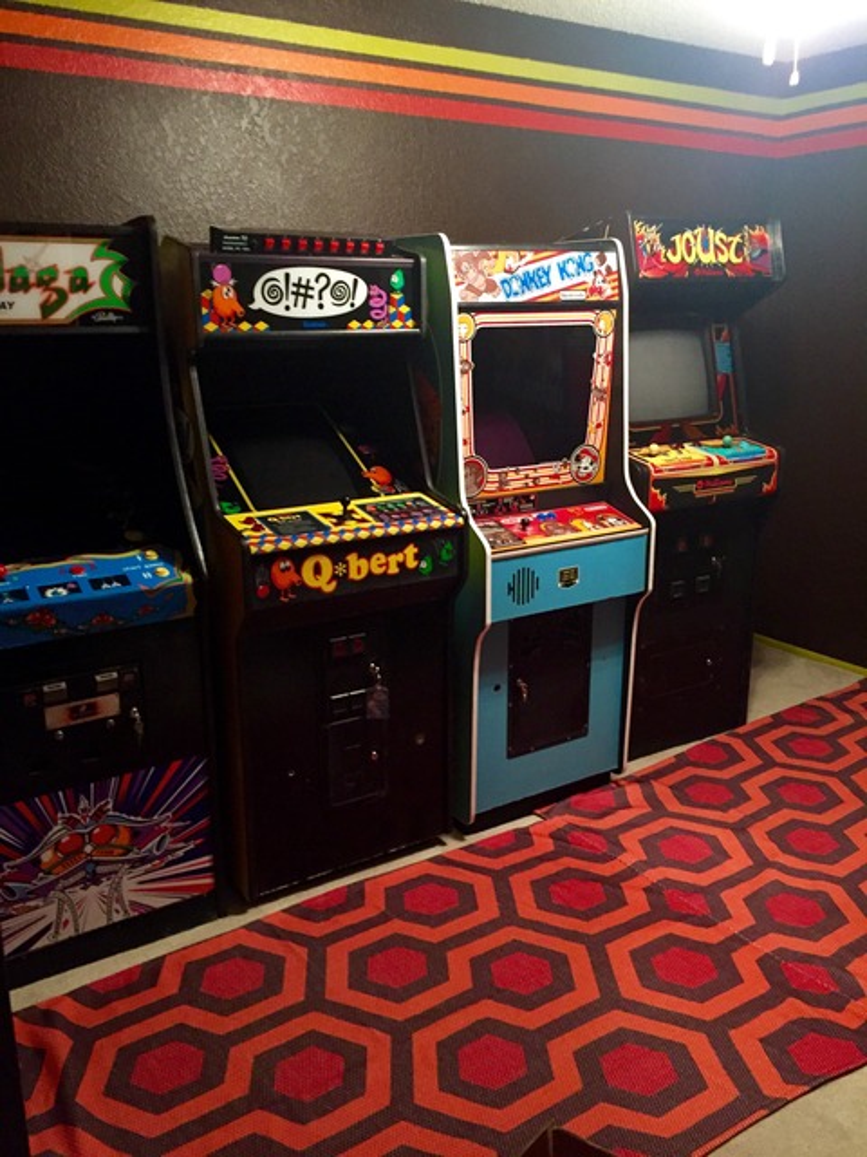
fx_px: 968
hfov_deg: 48.2
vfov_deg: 61.7
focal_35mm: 29
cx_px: 434
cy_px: 578
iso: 250
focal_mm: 4.15
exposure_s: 1/15
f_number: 2.2
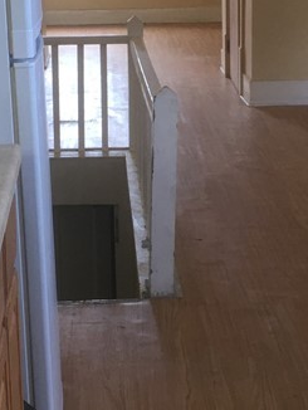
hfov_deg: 16.3
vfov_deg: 21.4
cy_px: 138
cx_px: 147
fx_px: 1078
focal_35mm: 91
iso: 25
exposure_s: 1/15
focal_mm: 4.15
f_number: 2.2
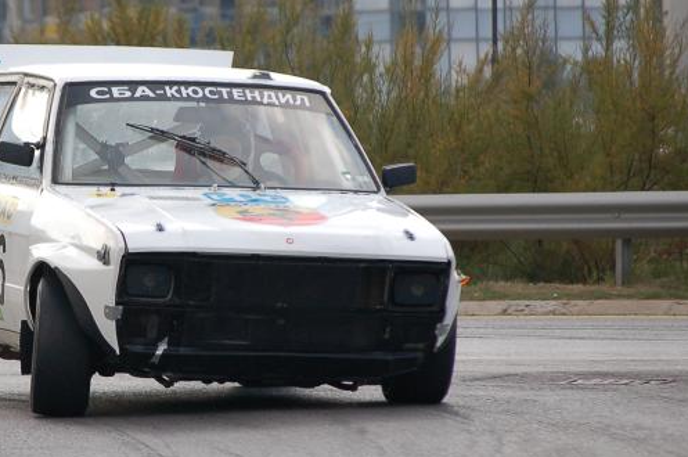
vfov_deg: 3.7
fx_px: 7081
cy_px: 271
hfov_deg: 5.6
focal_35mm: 371
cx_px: 84
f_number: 4.8
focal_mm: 120
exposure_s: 1/1000
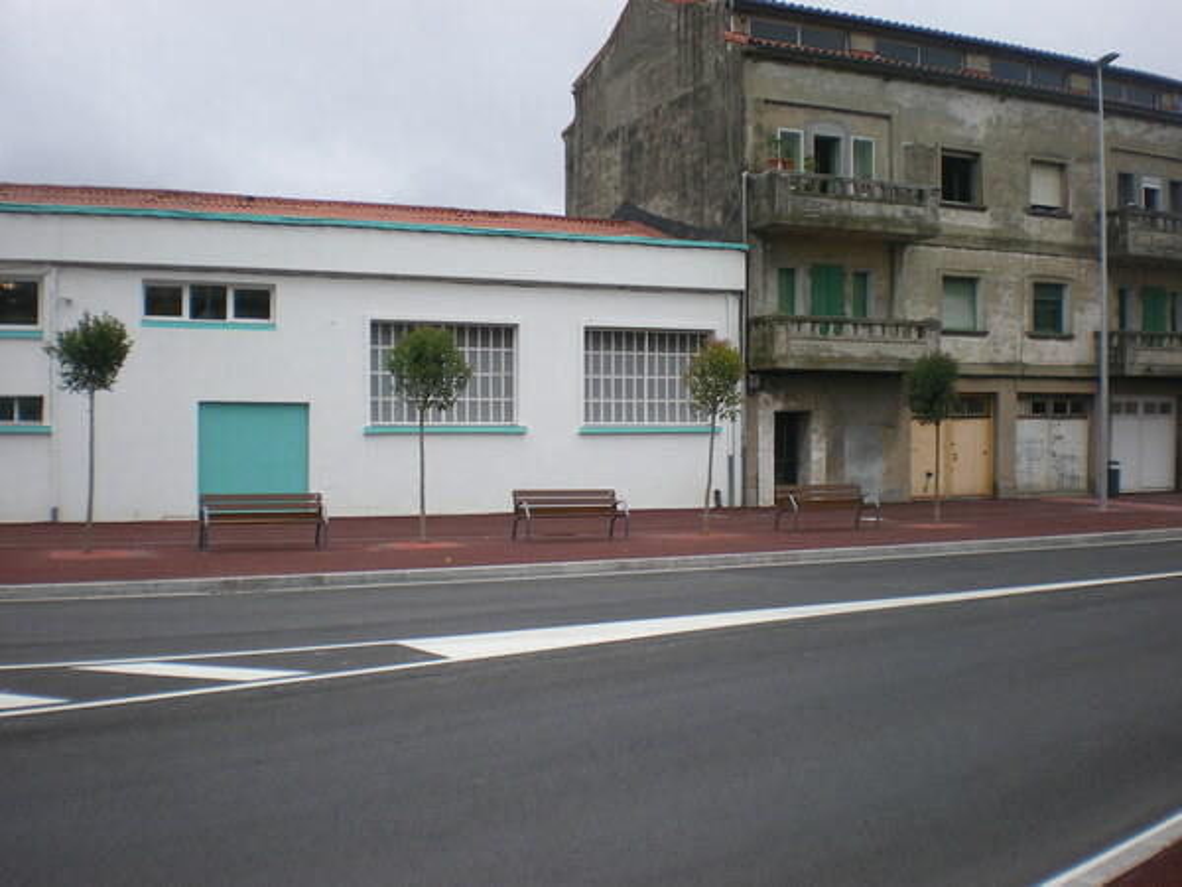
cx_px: 591
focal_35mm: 36
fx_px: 1229
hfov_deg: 51.4
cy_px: 444
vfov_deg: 39.7
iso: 50
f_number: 4.6
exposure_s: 1/160
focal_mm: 6.3
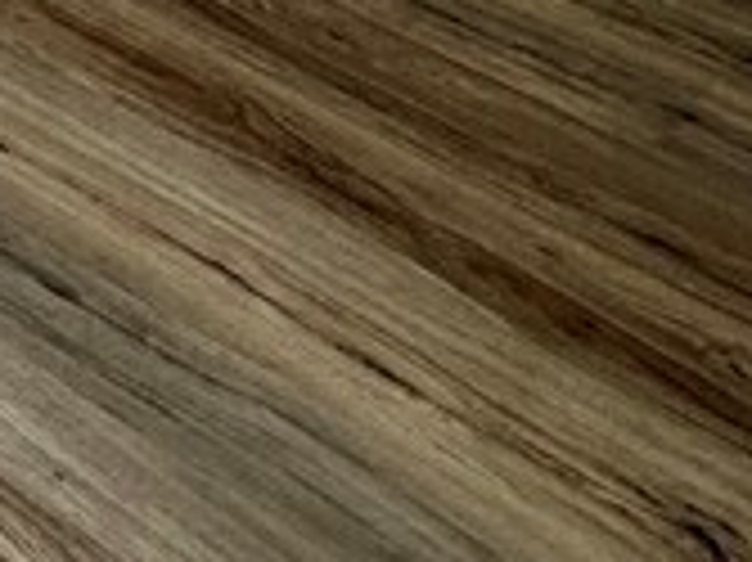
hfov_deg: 18.1
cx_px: -599
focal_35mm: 86
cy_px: -791
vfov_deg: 13.0
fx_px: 1867
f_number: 2.2
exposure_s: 1/120
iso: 64
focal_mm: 2.22
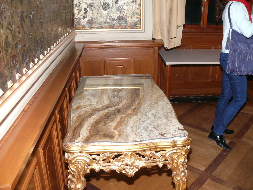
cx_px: 126
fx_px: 256
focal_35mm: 35
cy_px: 95
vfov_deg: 40.7
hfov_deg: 52.6
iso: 200
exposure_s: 1/30
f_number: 2.8
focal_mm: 7.4
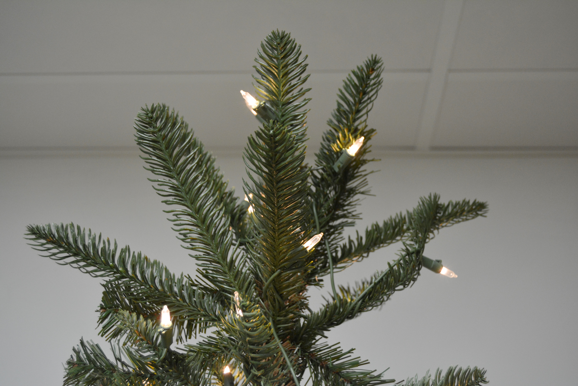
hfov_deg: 35.1
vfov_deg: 23.8
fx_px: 915
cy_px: 193
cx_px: 289
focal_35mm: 57
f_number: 4.8
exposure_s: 1/50
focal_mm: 38
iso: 800
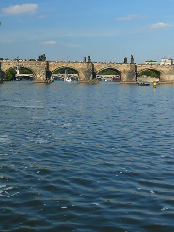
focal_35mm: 55
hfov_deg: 26.5
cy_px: 100
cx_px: 67
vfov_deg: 34.9
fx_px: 368
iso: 100
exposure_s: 1/200
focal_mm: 7.4
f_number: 4.5
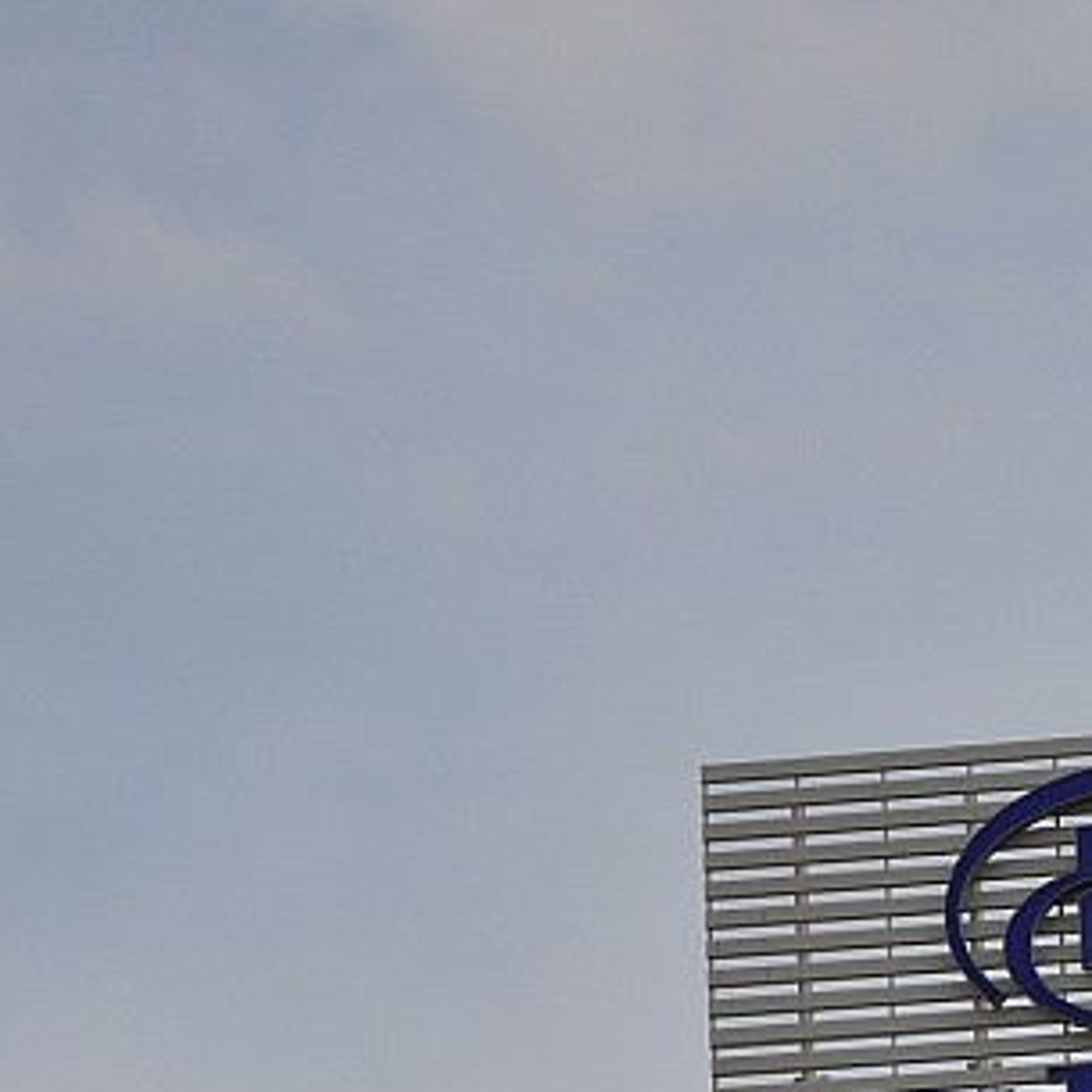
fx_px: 16040
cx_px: 1110
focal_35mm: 449
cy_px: 1189
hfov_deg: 3.9
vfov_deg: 3.9
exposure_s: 1/400
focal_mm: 105
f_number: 8
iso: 200
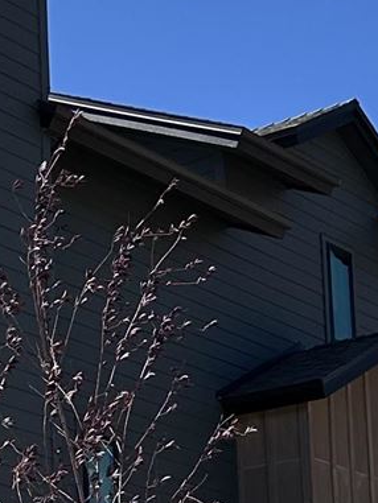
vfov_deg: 13.4
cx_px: -225
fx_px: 2110
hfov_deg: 9.9
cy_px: 518
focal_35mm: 145
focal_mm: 6.86
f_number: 1.78
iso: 80
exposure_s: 1/3356
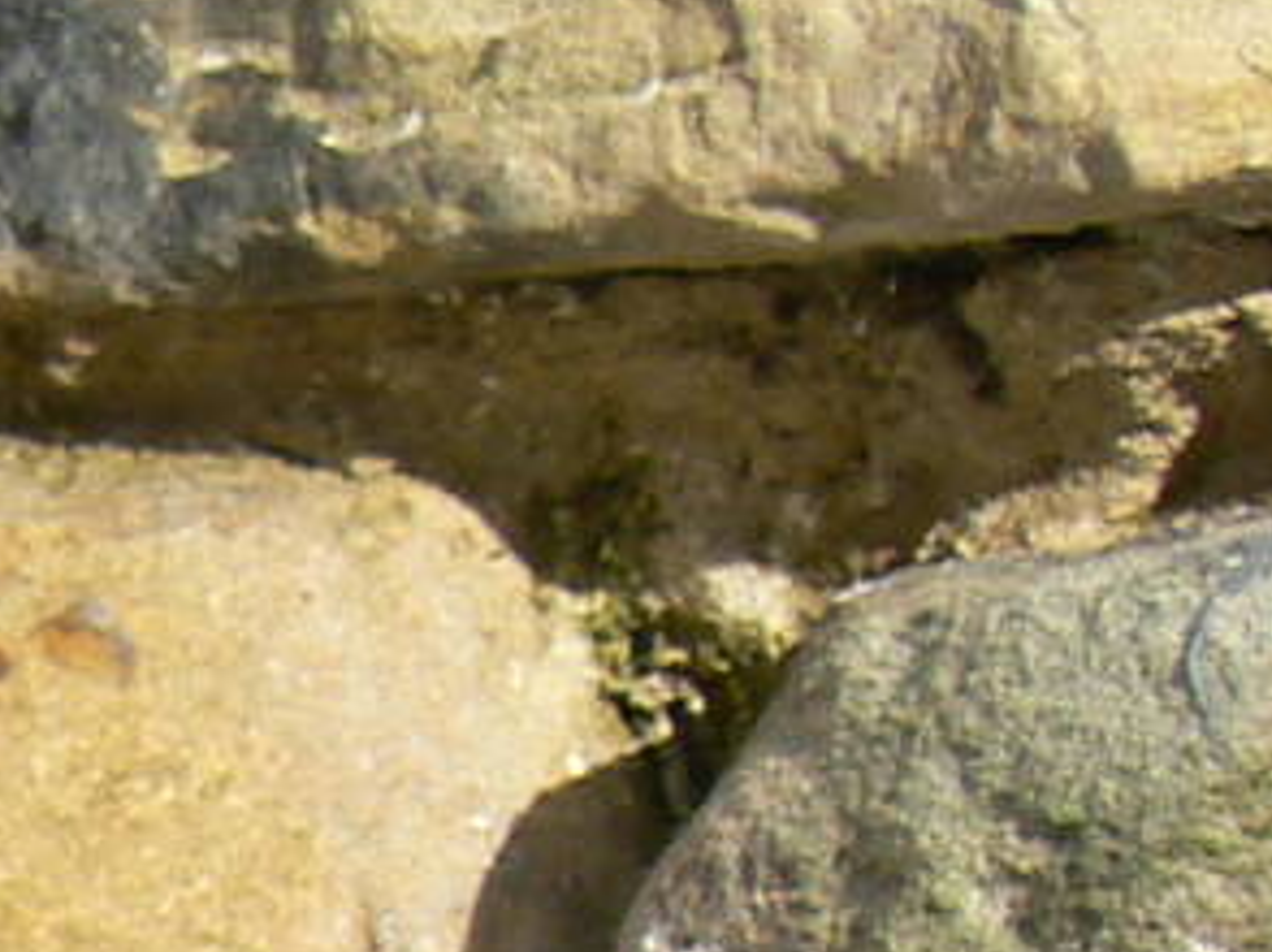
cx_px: -1596
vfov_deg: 1.0
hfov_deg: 1.4
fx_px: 53605
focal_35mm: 1460
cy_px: 1774
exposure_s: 1/250
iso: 80
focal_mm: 44.7
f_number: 5.6
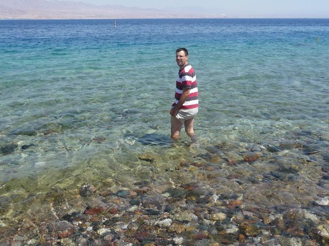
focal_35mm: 38
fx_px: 361
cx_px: 164
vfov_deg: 37.7
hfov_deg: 49.0
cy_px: 123
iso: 100
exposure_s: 1/800
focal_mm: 6.3
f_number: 3.8
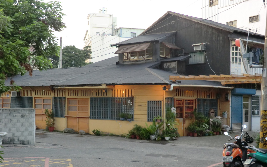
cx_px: 133
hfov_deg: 40.3
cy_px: 91
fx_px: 364
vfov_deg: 25.8
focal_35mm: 50
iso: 200
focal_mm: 8.4
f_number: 4
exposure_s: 1/60
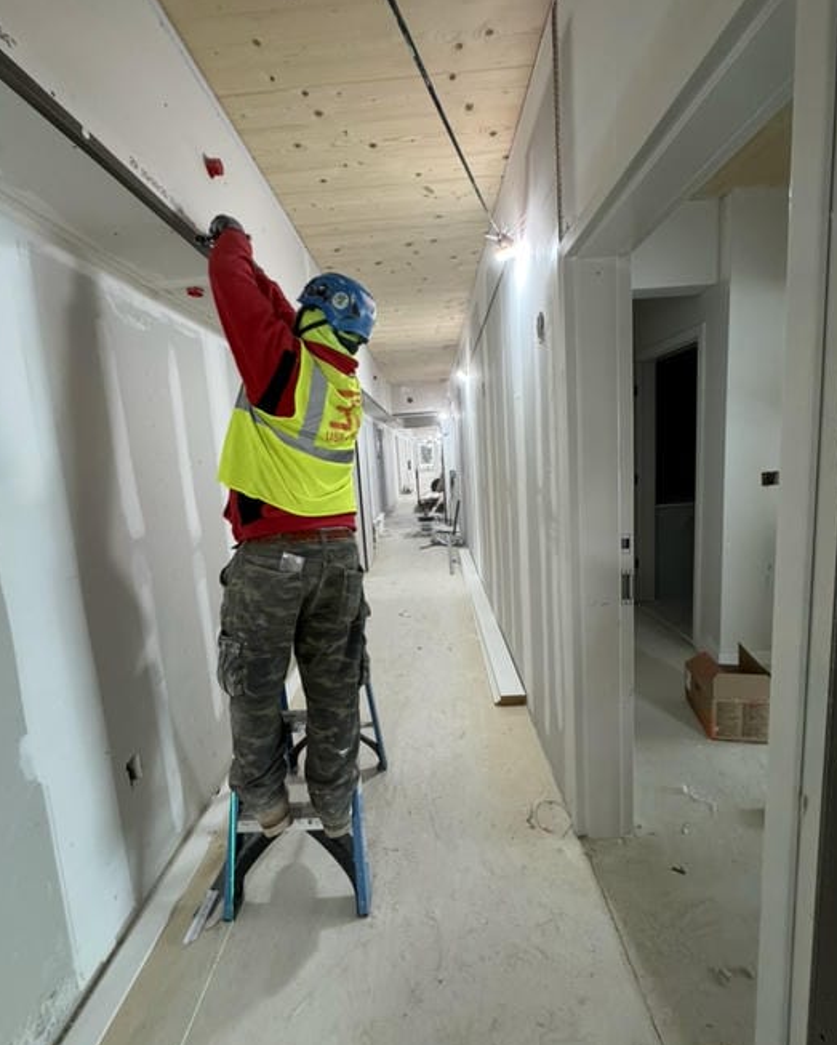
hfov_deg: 84.1
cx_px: 419
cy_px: 514
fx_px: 464
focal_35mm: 15
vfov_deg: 96.8
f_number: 2.2
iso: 250
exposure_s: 1/60
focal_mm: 2.22
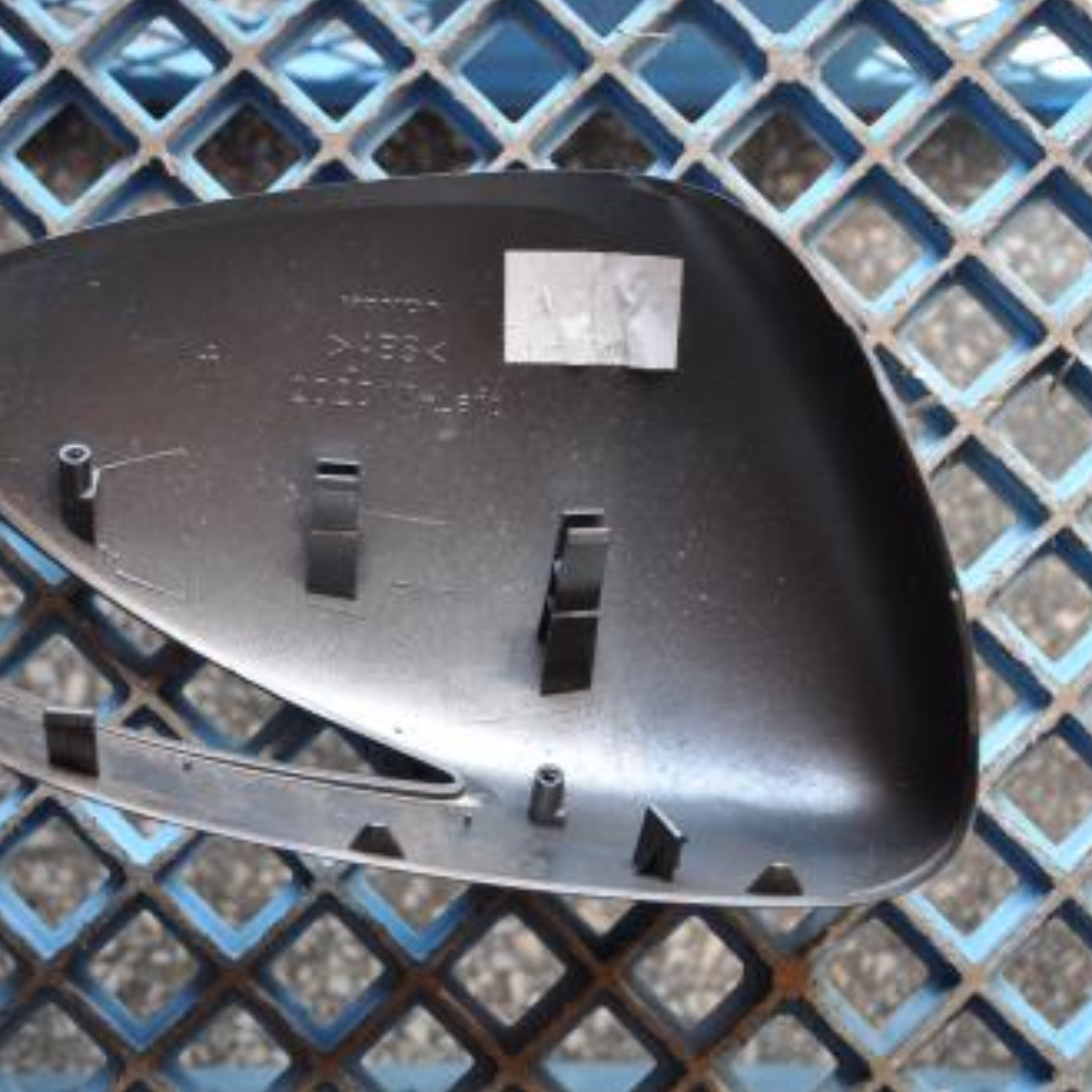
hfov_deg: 29.4
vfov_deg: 29.6
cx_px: 398
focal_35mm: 58
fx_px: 2070
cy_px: 544
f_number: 4.2
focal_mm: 30
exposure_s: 1/60
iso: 450
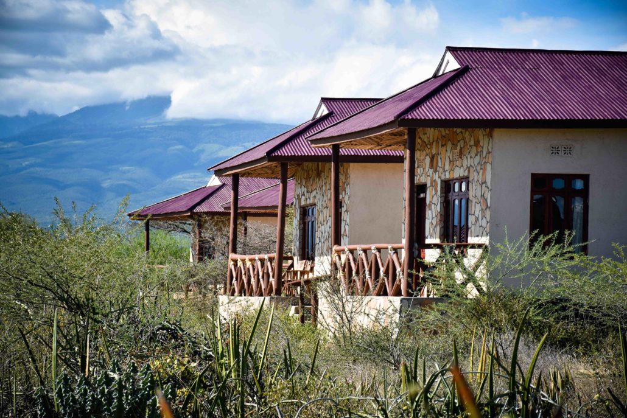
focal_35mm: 128
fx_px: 2221
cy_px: 209
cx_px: 314
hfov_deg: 16.1
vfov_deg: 10.8
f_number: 6.3
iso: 125
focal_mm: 85
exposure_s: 1/640
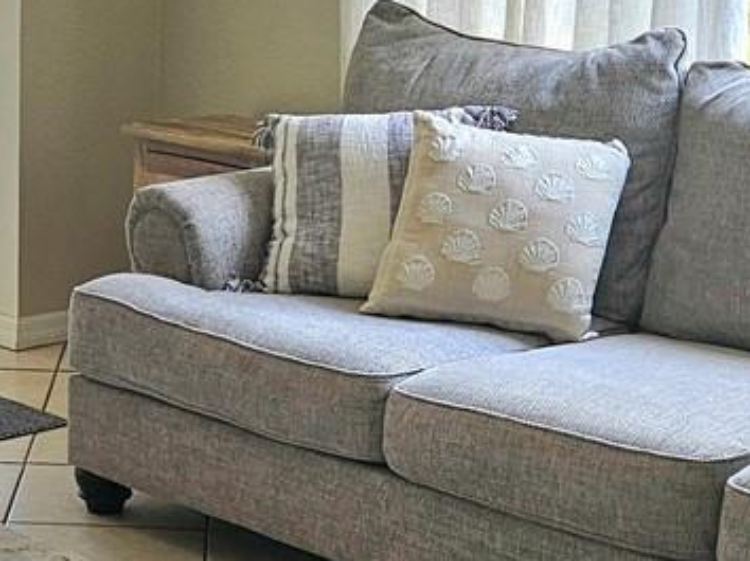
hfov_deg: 18.6
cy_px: 279
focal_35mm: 104
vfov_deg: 14.2
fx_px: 2252
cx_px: 66
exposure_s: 1/182
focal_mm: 5.4
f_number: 1.8
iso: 40
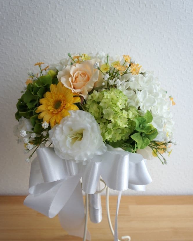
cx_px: 96
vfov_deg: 43.1
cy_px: 143
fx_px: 304
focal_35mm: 43
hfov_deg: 35.2
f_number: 5
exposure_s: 1/80
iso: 200
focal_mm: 25
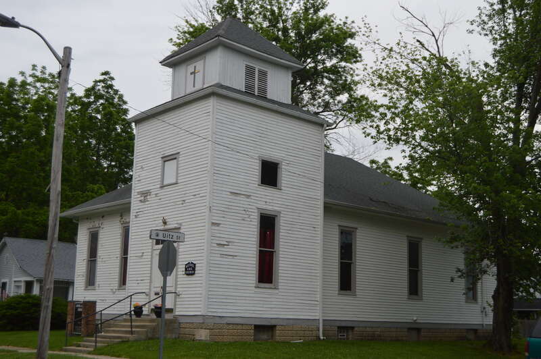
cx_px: 270
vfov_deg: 28.9
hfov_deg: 42.4
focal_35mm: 46
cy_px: 180
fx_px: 698
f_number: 5.6
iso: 250
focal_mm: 31
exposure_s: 1/125
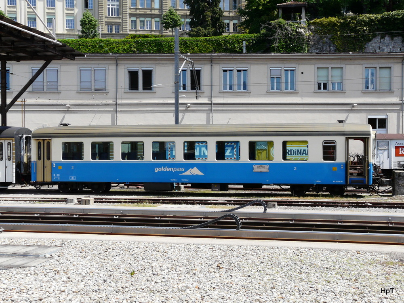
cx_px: 202
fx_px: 595
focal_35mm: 51
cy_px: 152
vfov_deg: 28.6
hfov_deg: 37.5
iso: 100
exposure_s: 1/320
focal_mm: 8.3
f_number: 5.6
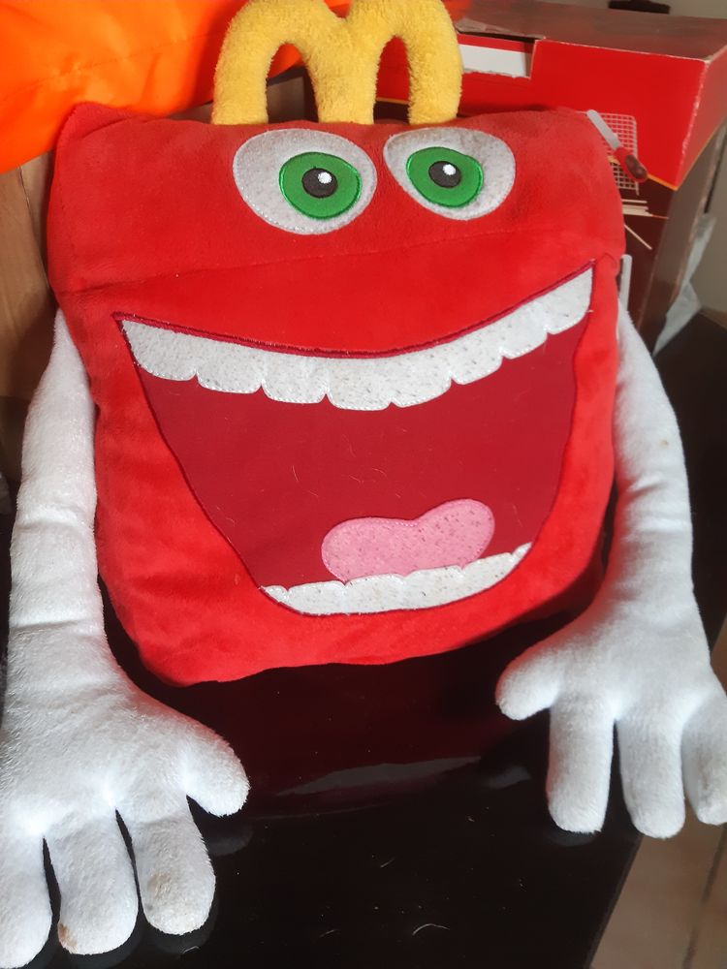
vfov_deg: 67.3
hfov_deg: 53.1
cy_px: 484
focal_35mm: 26
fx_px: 728
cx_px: 364
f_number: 1.7
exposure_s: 1/50
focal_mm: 3.92
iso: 320
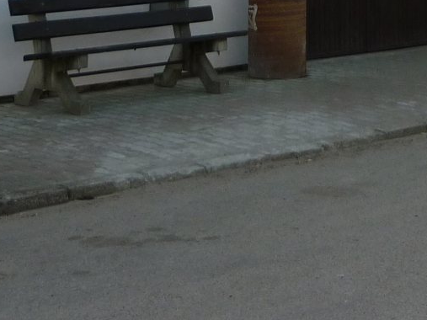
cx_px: 325
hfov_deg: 15.7
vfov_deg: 11.1
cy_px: -245
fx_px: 1542
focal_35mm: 125
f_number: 2.8
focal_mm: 5.5
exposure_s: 1/800
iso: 80
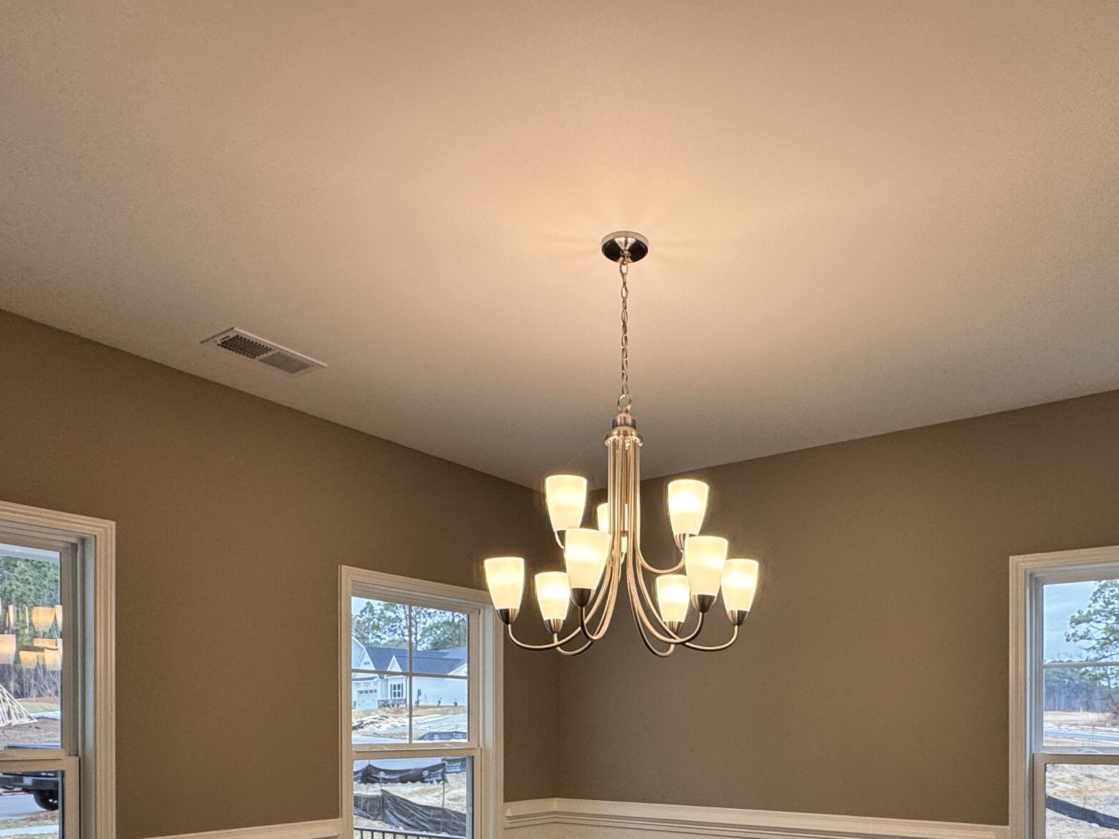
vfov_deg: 47.0
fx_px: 873
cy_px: 731
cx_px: 646
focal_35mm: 27
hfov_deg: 65.0
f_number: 2.2
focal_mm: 2.22
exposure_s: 1/120
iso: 160
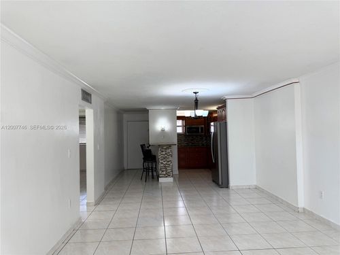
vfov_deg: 56.8
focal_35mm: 24
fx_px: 236
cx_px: 170
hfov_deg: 71.6
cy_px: 128
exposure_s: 1/120
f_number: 1.78
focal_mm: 6.76
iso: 100
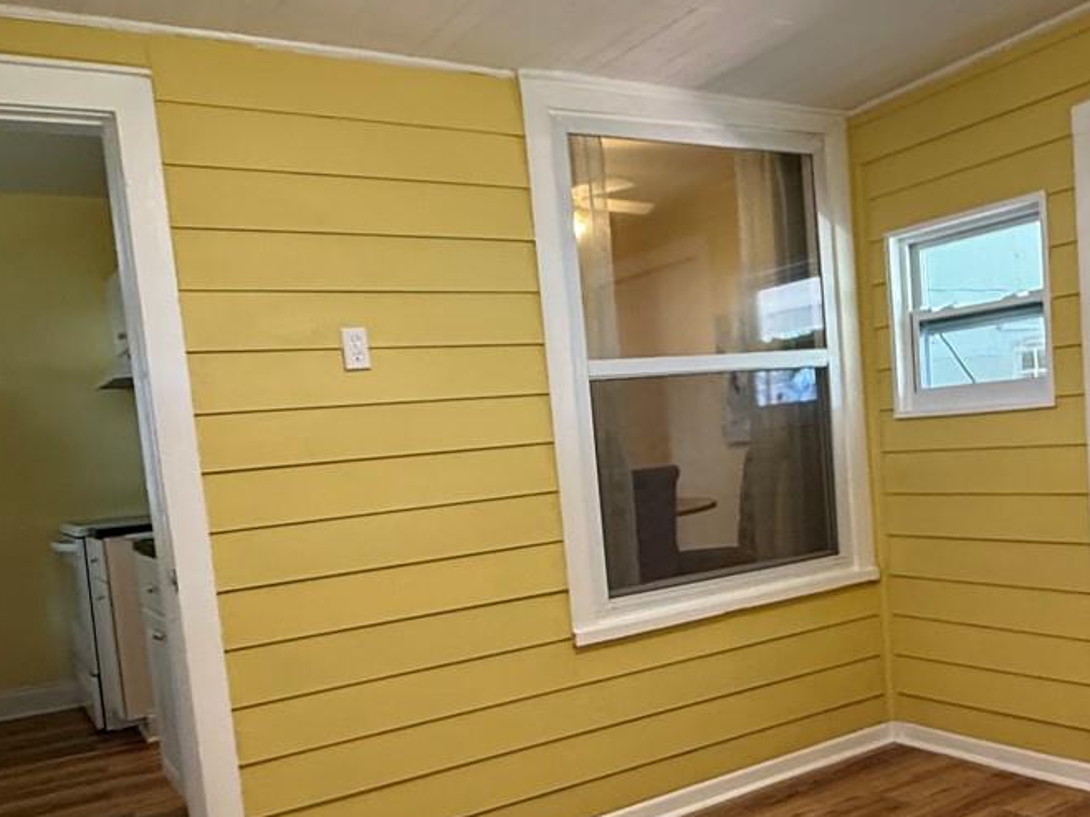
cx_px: 668
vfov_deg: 41.4
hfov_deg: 53.5
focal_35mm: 34
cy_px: 529
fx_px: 1070
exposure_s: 1/60
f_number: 2.2
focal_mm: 2.22
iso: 200
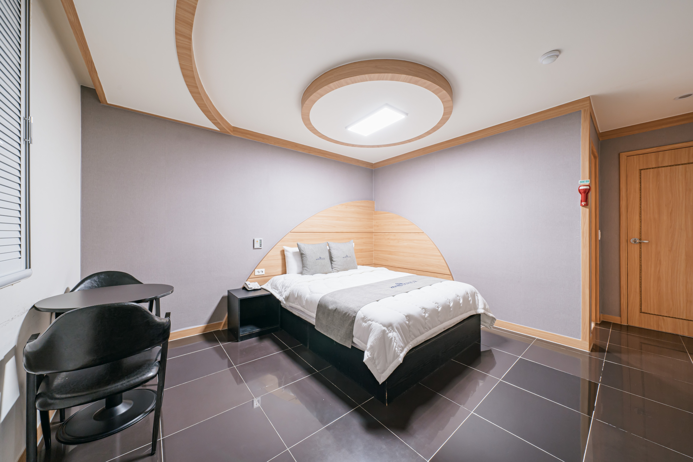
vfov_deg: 90.0
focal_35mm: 12
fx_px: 231
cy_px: 231
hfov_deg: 112.6
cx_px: 346
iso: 200
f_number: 10
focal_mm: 12
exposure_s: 1.3
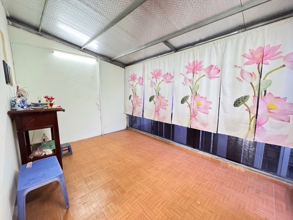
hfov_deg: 102.1
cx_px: 146
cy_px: 110
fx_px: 119
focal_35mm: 14
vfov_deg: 85.7
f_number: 2.2
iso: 1250
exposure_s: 1/50
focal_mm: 2.22
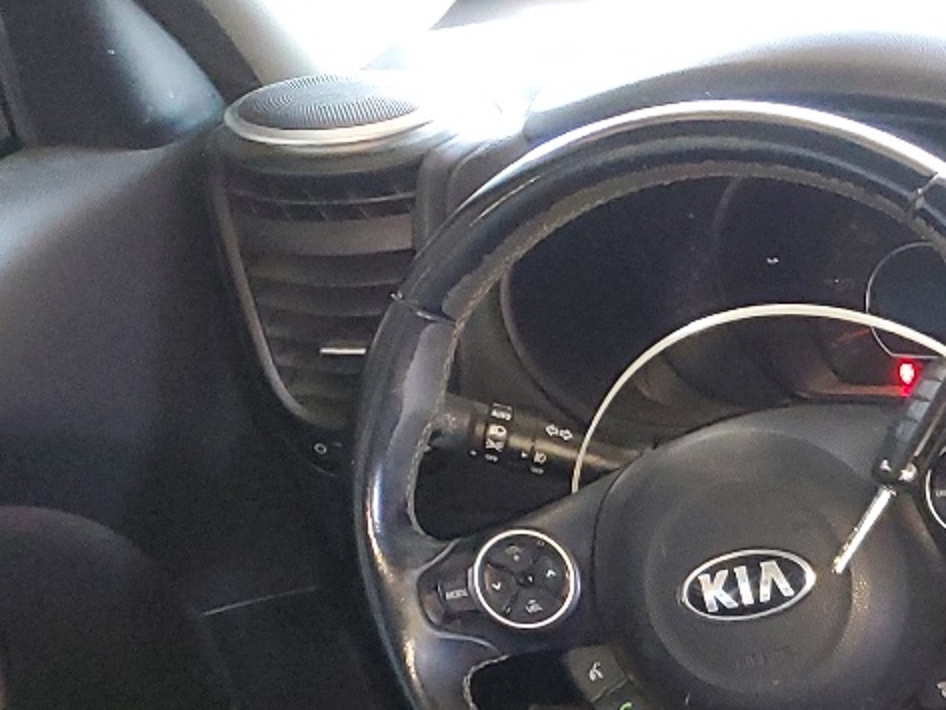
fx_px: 2406
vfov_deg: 15.5
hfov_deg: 18.7
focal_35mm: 88
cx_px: 1546
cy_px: 1058
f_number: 1.5
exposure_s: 1/15
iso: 299
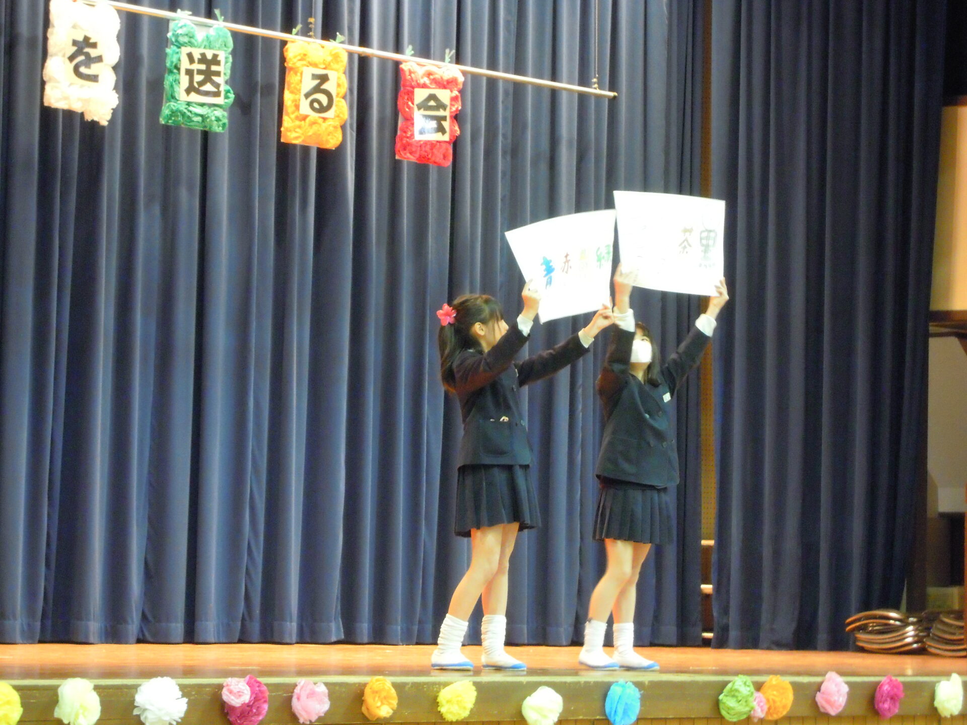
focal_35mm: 113
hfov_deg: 17.4
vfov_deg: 13.1
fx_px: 3157
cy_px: 362
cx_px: 484
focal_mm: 20.3
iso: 800
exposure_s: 1/5
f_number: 5.9
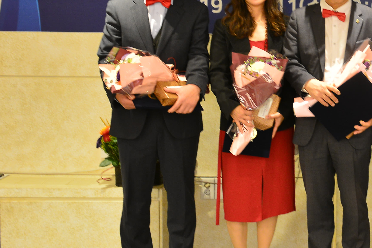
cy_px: 27
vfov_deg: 19.7
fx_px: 703
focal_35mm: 68
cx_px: 404
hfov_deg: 27.3
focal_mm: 26
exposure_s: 1/40
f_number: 3.2
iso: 800
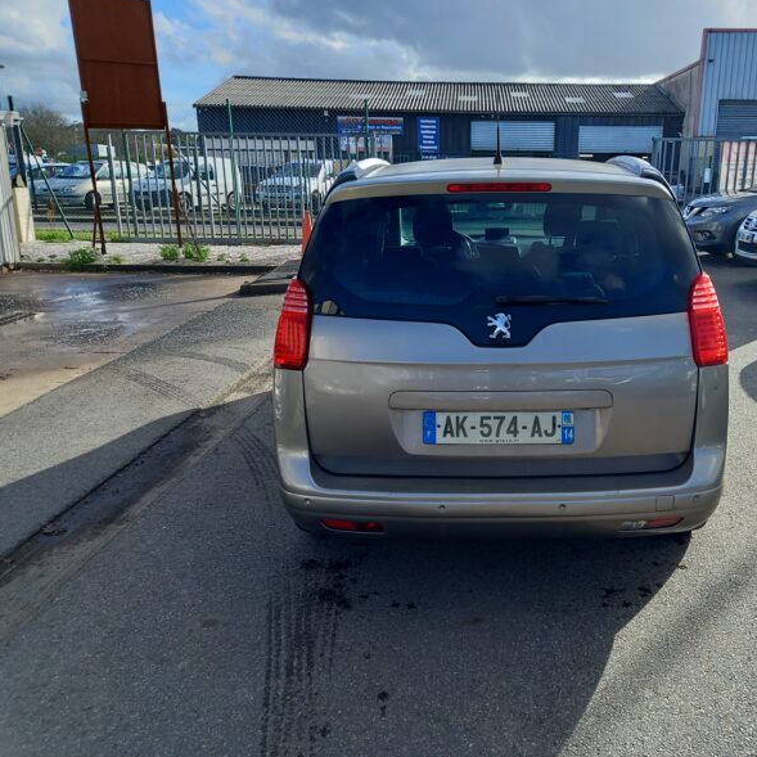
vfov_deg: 54.0
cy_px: 380
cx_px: 491
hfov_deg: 53.2
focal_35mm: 30
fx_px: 742
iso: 25
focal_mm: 4.6
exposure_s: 1/276
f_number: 2
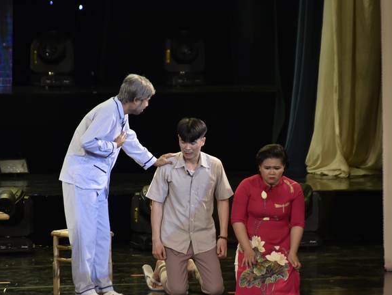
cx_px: 187
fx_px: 3694
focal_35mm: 326
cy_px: 148
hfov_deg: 6.1
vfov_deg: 4.6
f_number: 5.6
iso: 1000
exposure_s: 1/160
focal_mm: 300
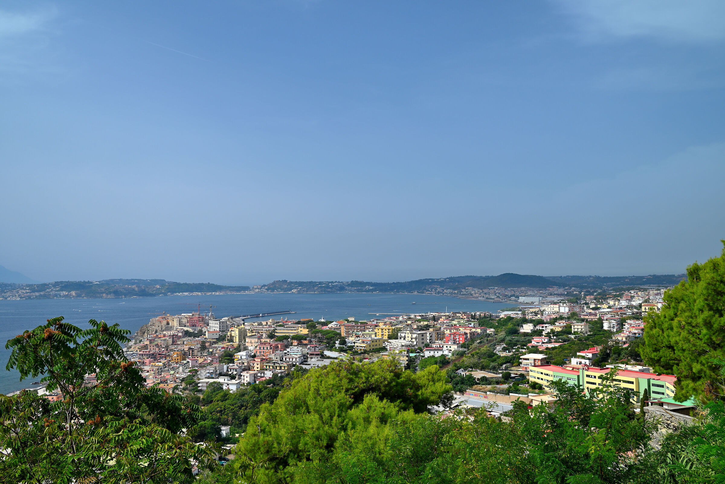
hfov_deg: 61.1
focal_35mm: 30
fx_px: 614
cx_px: 362
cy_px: 242
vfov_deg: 43.0
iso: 100
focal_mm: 30.5
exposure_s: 1/250
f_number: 5.6
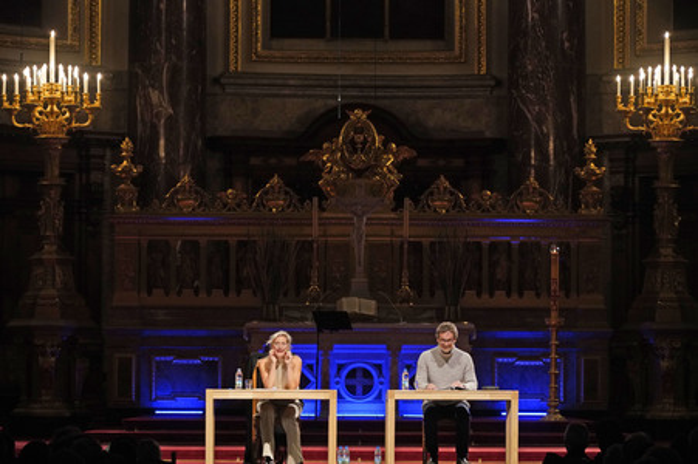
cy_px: 232
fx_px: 2867
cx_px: 349
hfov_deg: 13.9
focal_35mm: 148
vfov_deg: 9.3
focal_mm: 148
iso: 3200
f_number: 5.6
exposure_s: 1/160
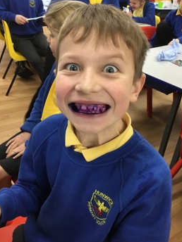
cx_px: 102
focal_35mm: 36
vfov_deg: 51.3
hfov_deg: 39.6
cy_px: 112
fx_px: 252
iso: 100
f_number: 2.4
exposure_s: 1/33
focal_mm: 3.3
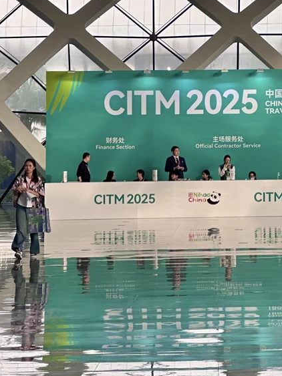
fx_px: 2141
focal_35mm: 197
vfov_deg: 9.9
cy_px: -42
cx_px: 312
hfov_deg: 7.5
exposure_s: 1/130
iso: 32
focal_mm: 9
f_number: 2.8
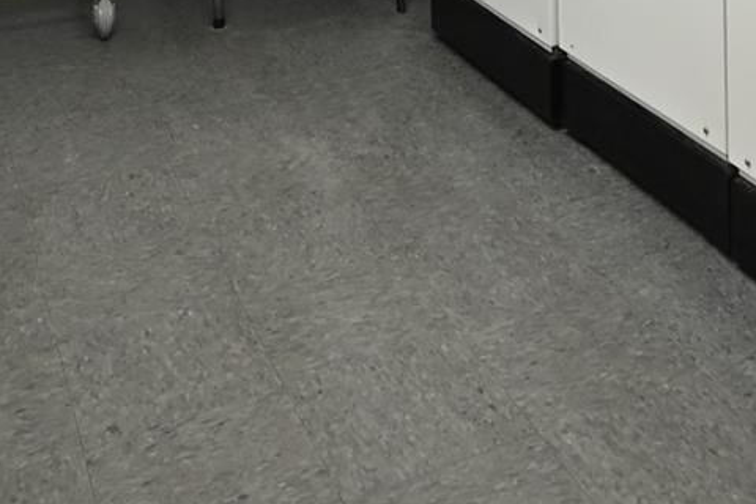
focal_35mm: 64
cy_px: -447
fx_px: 1344
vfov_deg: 16.9
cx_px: 580
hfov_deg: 30.8
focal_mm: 15
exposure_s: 1/25
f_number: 8
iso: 800
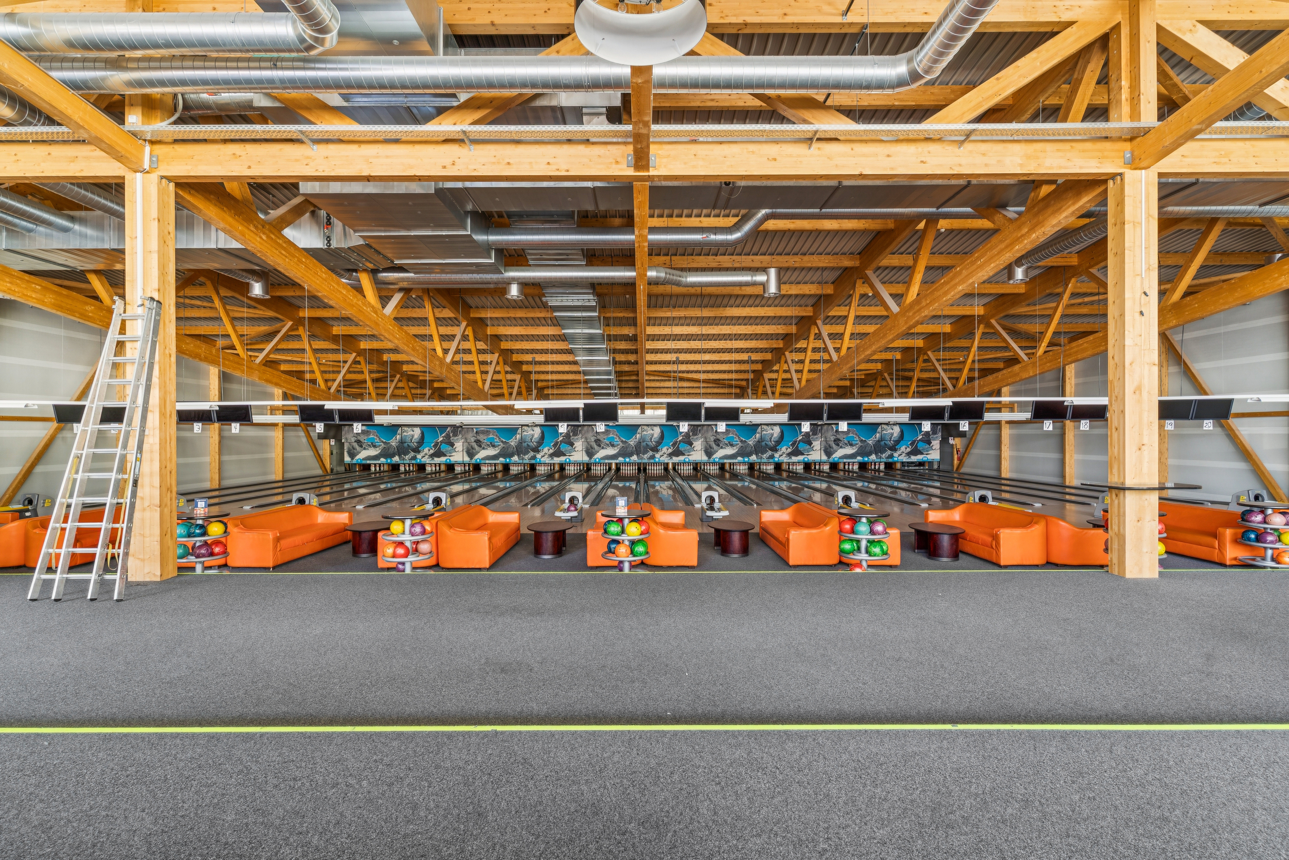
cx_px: 644
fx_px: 609
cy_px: 430
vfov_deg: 70.4
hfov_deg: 93.3
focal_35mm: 17
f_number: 8
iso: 200
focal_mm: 17
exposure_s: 1.3
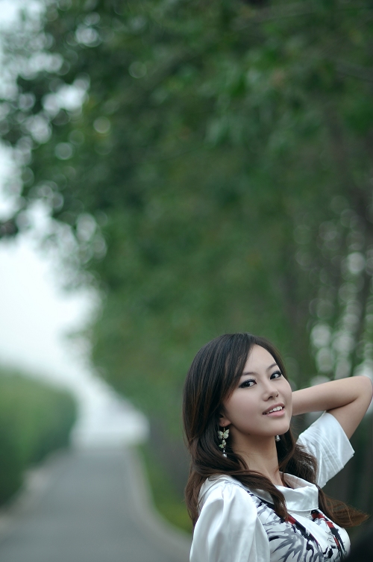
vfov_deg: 16.1
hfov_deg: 10.7
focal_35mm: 128
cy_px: 281
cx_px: 186
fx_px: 1987
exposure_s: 1/500
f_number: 1.8
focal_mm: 85
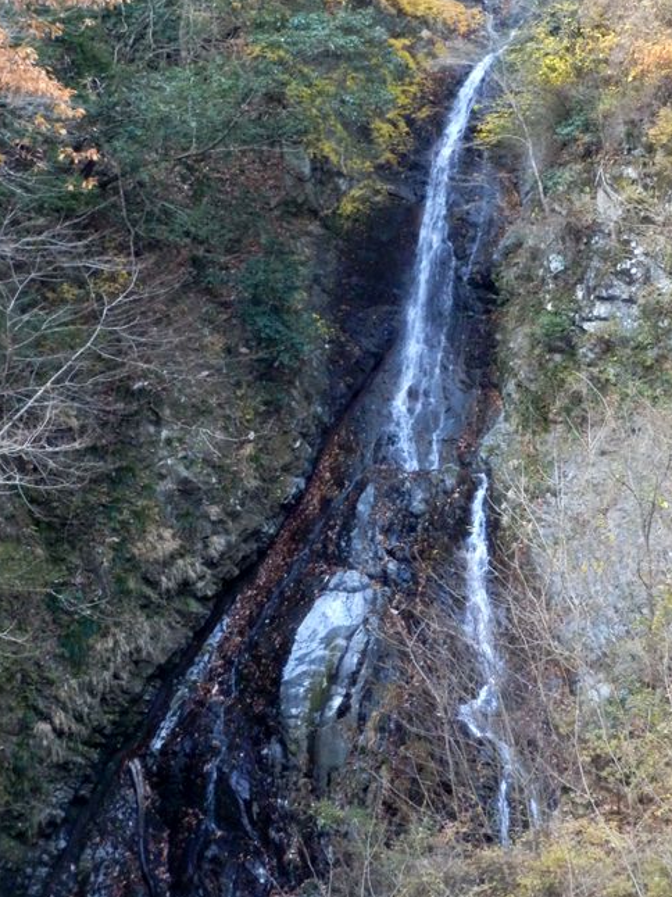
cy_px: 350
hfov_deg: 13.6
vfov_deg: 18.0
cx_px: 404
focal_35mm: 109
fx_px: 2823
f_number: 5.1
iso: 800
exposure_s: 1/60
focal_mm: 15.5
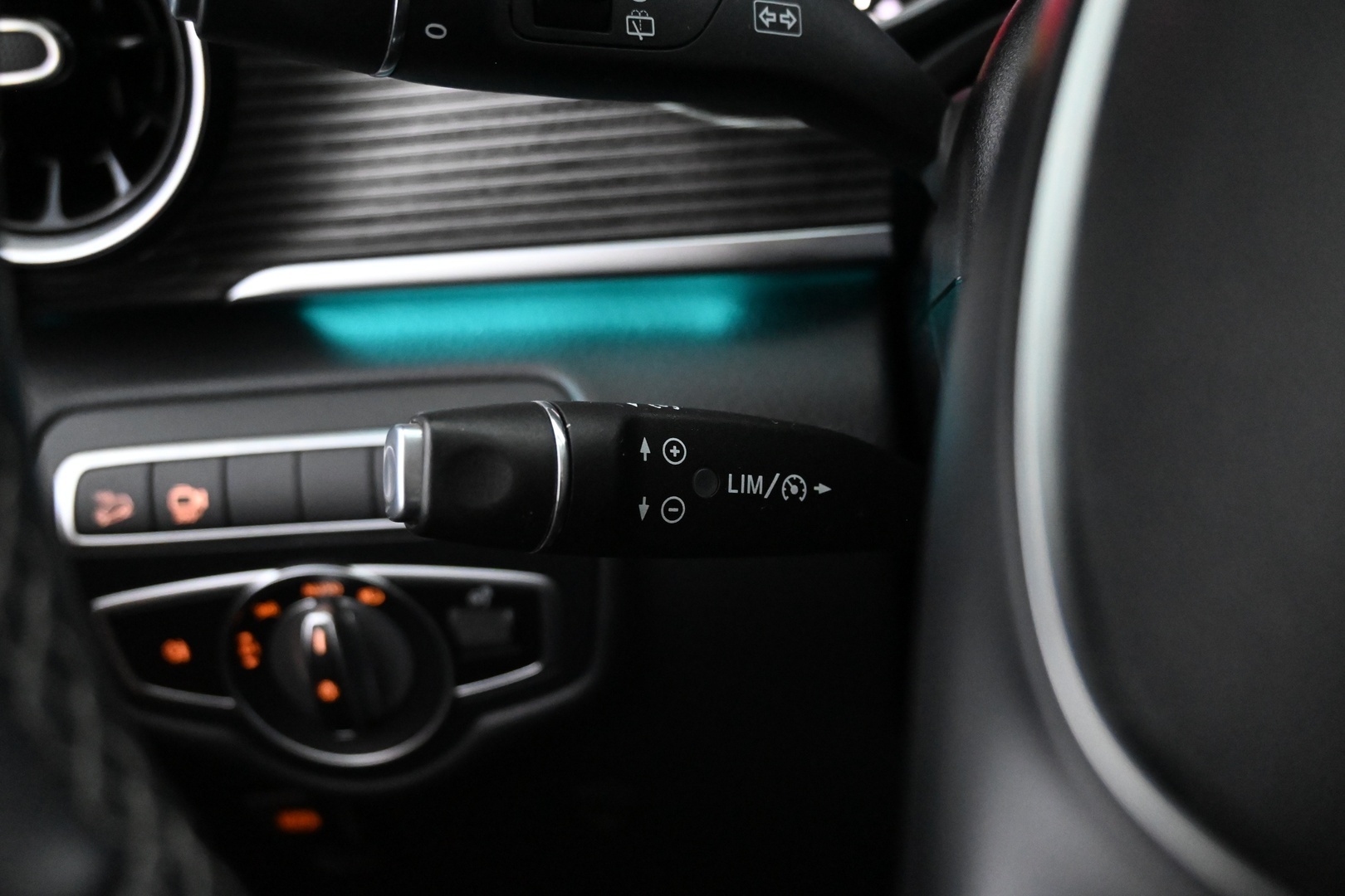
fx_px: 1177
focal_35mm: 32
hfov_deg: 59.5
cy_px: 448
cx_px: 672
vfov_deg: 41.7
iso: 7200
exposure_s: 1/30
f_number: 4
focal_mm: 21
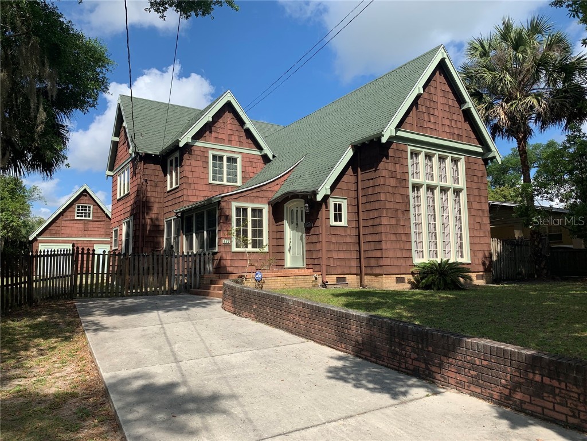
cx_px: 294
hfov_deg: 67.3
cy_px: 220
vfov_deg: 53.1
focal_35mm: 26
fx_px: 441
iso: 25
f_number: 1.8
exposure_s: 1/2208
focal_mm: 4.25
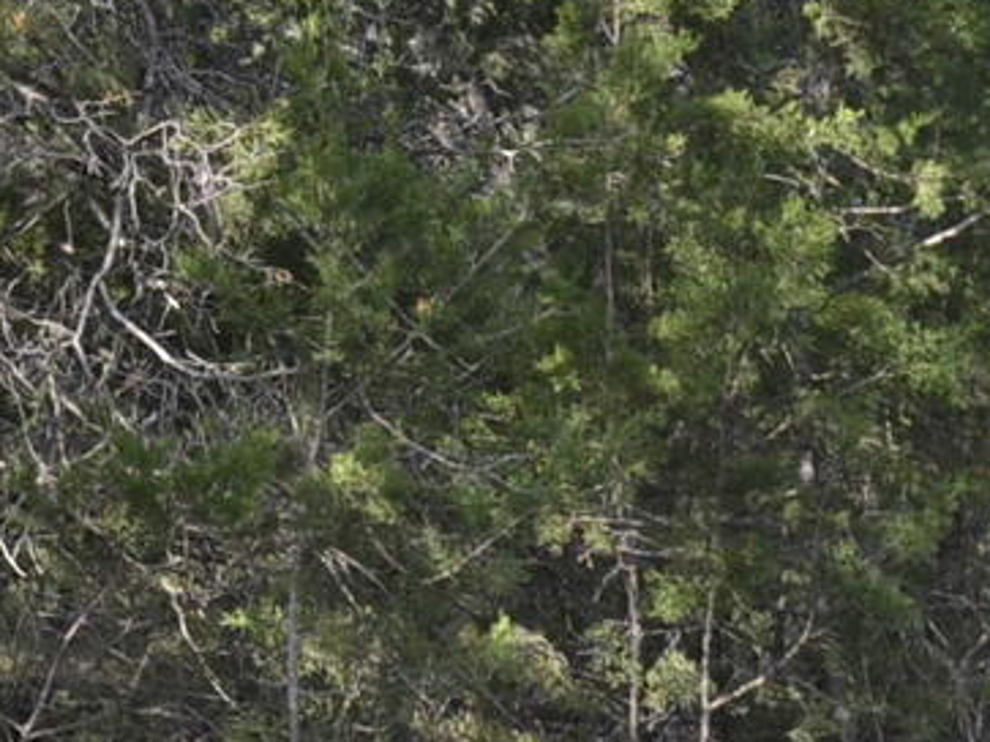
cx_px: -221
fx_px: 3316
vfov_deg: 12.5
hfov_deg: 16.2
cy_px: -74
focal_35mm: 116
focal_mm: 18
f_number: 5.6
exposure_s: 1/125
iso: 180
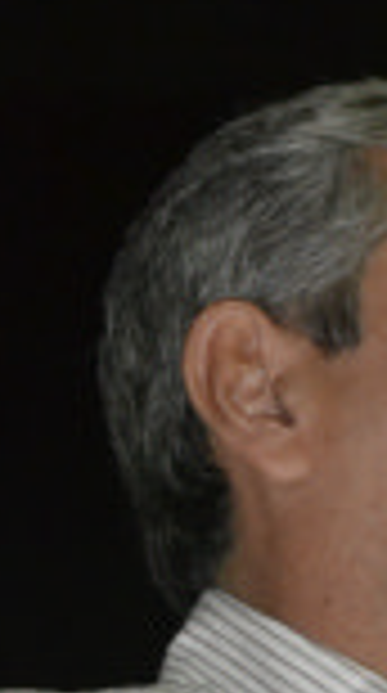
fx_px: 7503
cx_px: 497
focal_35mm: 409
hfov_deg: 2.9
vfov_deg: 5.3
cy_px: 842
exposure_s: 1/60
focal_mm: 80
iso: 3200
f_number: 5.6
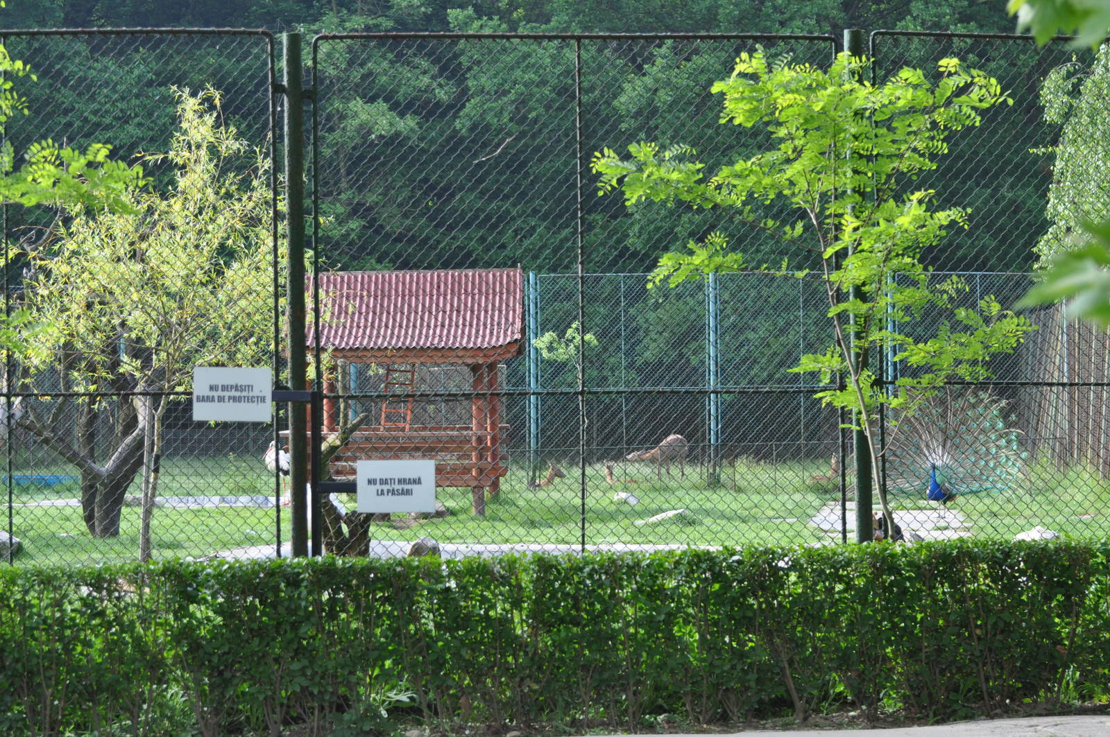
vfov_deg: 13.0
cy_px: 368
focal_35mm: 105
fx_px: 3234
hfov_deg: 19.5
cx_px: 555
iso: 400
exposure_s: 1/400
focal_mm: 70
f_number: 5
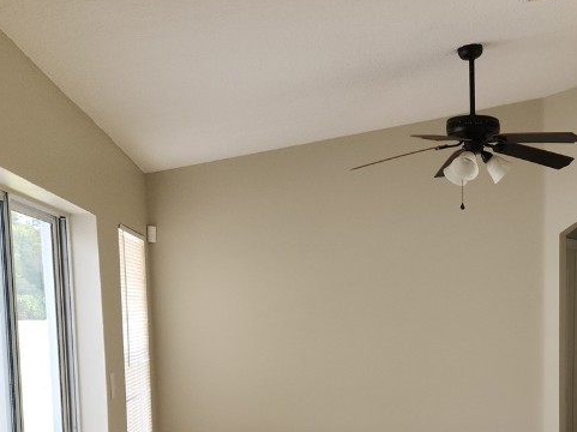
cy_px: 396
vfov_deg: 28.4
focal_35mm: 49
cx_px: 507
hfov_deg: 36.7
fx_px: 816
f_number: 1.8
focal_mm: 5.4
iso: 32
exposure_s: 1/120
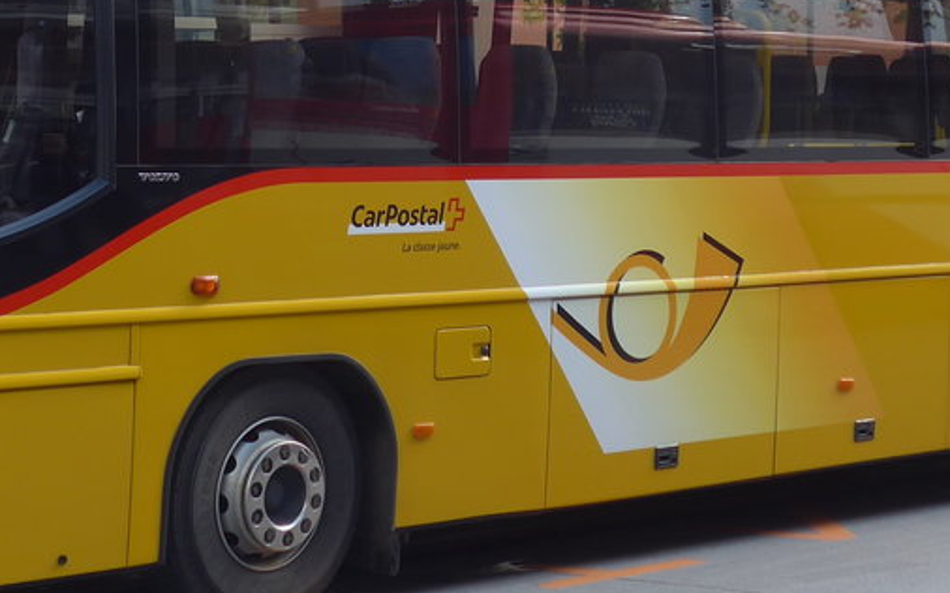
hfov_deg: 20.2
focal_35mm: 103
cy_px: -36
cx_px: 404
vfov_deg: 12.5
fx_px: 2666
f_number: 2.8
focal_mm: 8.4
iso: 80
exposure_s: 1/250
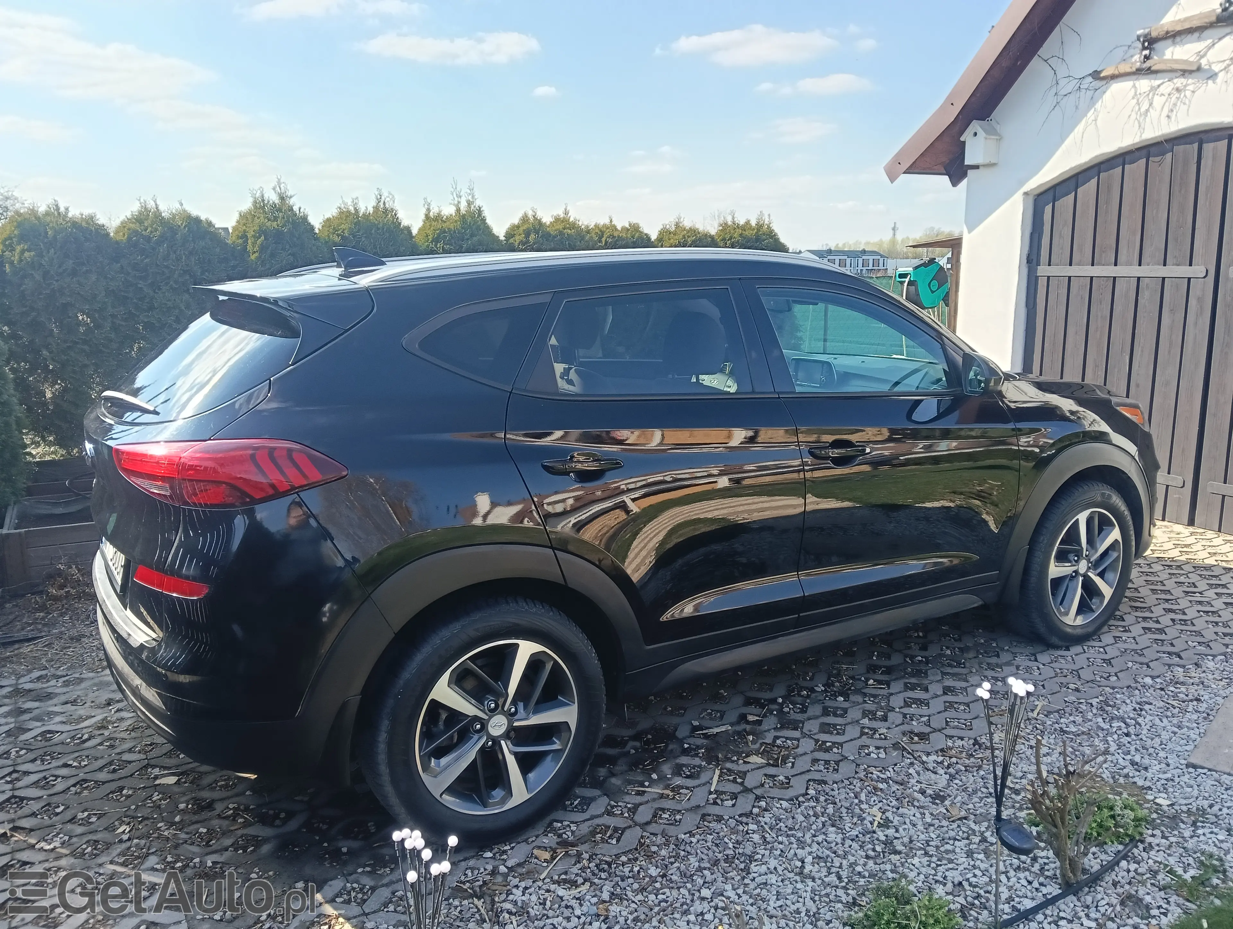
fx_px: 963
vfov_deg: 51.5
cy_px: 464
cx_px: 616
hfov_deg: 65.3
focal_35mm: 27
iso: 50
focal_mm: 3.98
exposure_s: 1/260
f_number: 1.8
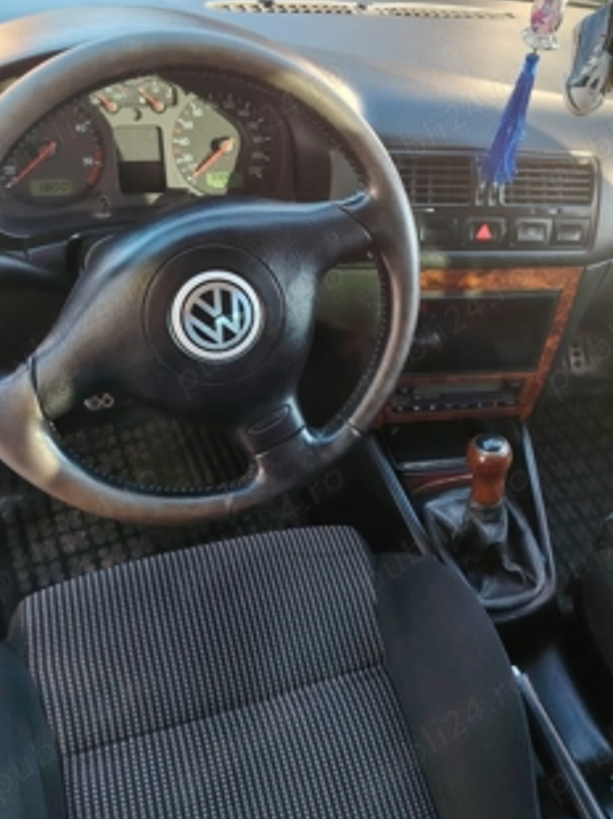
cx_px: 351
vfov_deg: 58.3
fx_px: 733
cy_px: 373
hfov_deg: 45.3
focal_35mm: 31
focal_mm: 5.25
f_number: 1.75
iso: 149
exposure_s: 1/33.3
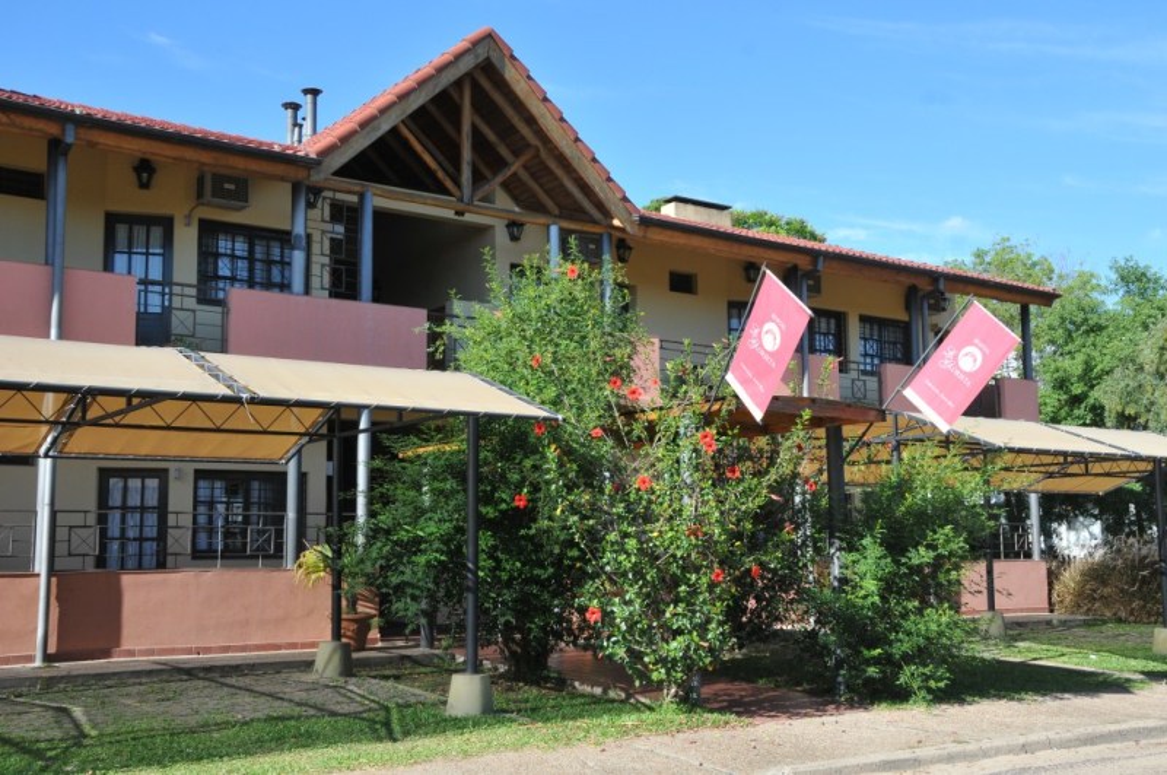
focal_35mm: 39
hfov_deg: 49.6
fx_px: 1262
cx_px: 584
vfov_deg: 34.1
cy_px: 388
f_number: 10
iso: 400
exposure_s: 1/400
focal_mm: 26
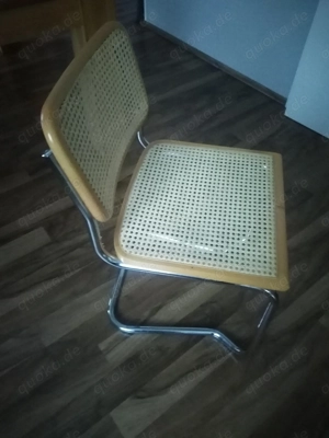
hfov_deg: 53.1
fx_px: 329
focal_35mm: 26
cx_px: 164
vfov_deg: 67.3
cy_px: 219
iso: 2606
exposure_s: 1/12.5
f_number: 2
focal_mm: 3.52
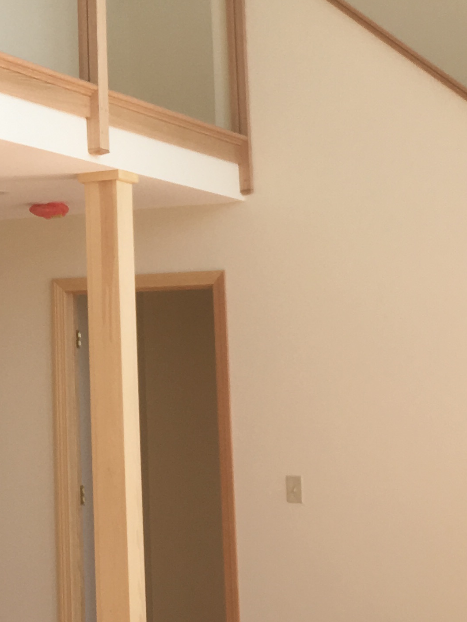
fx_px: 1493
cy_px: 98
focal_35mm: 83
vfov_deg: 23.1
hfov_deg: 17.2
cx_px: -56
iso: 25
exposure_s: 1/200
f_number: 2.2
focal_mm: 4.15
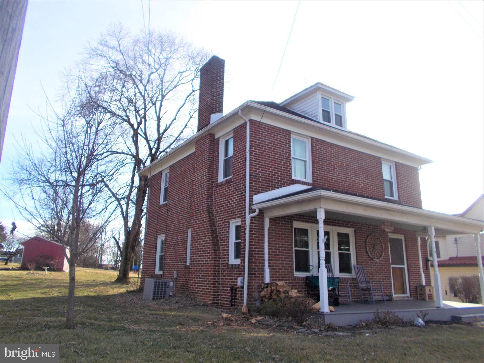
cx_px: 242
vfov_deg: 53.1
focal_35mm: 26
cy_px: 182
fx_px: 364
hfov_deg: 67.3
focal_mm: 4.6
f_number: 8
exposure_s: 1/80
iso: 80
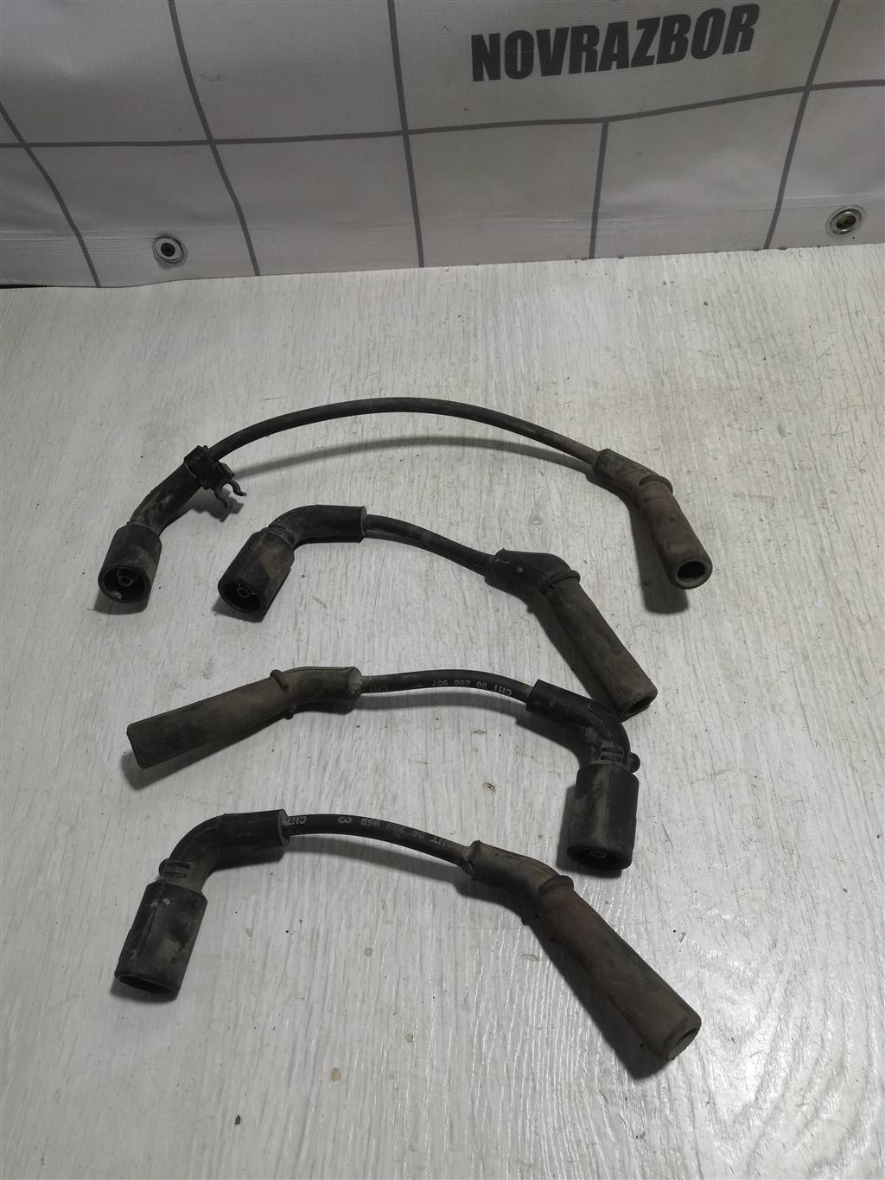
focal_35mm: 27
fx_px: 920
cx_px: 442
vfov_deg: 65.3
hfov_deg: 51.4
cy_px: 590
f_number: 1.8
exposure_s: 1/100
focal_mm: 3.95
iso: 64
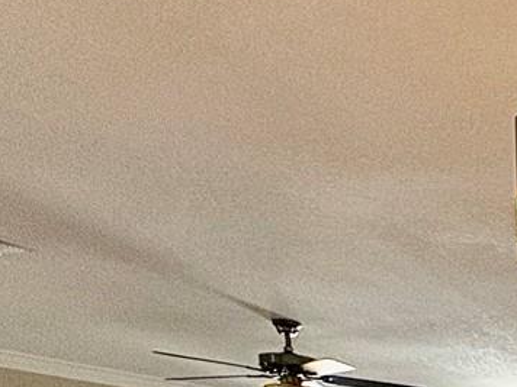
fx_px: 941
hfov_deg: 21.5
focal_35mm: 63
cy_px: 688
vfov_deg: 18.4
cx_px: 903
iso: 160
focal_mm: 2.22
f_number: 2.2
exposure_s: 1/120
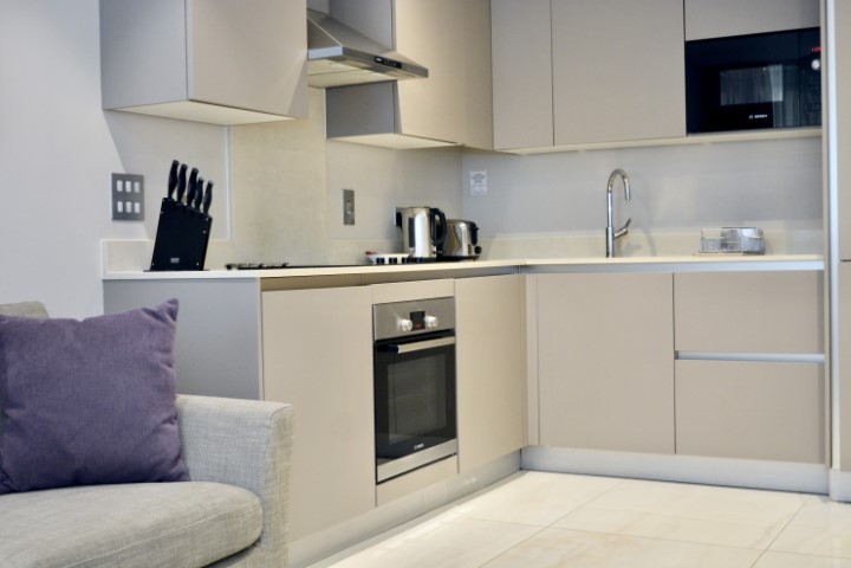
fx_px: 1099
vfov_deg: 28.9
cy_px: 284
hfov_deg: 42.3
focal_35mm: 46
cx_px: 426
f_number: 4.2
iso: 900
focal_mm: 31
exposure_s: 1/30
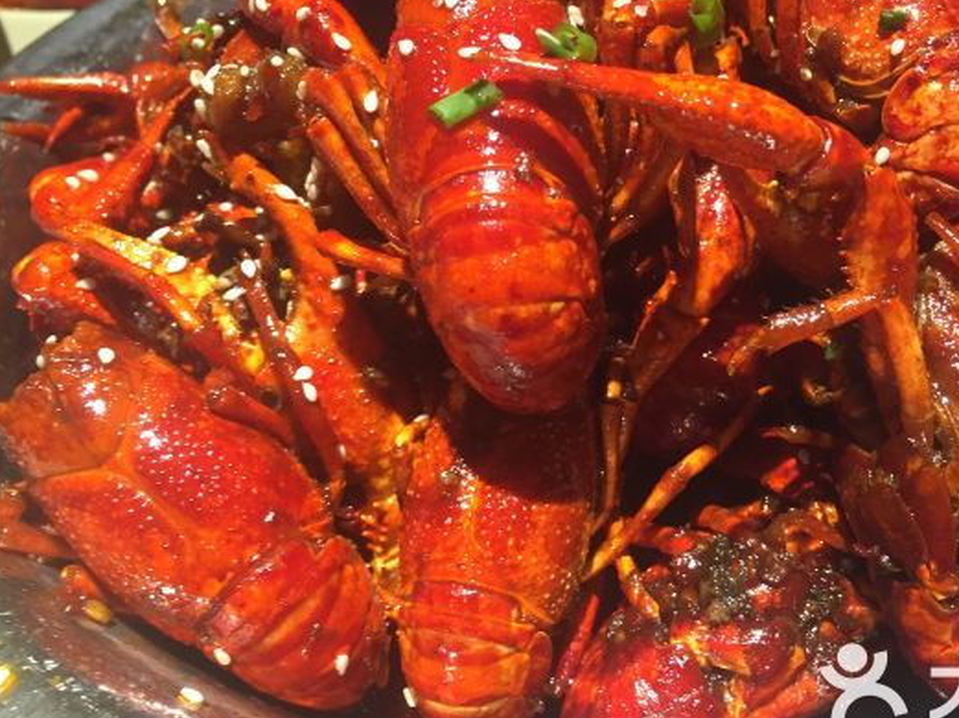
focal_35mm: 39
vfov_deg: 36.7
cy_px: 299
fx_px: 1080
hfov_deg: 47.1
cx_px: 637
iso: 160
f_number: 2.2
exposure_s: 1/33
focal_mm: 4.15
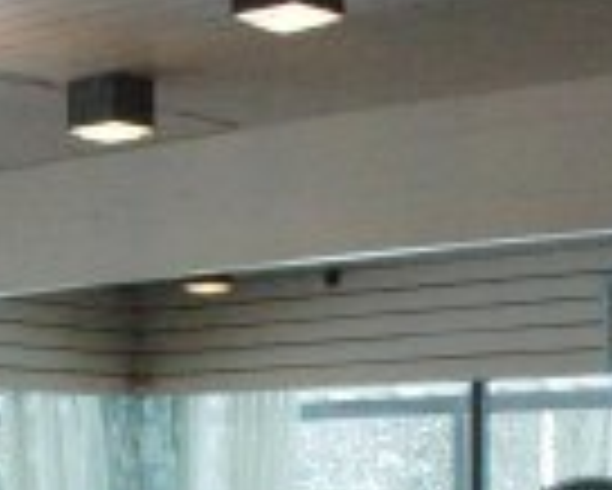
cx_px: 117
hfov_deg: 17.0
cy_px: 728
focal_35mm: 112
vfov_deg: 13.1
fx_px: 2030
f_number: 5.6
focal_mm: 18
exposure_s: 1/125
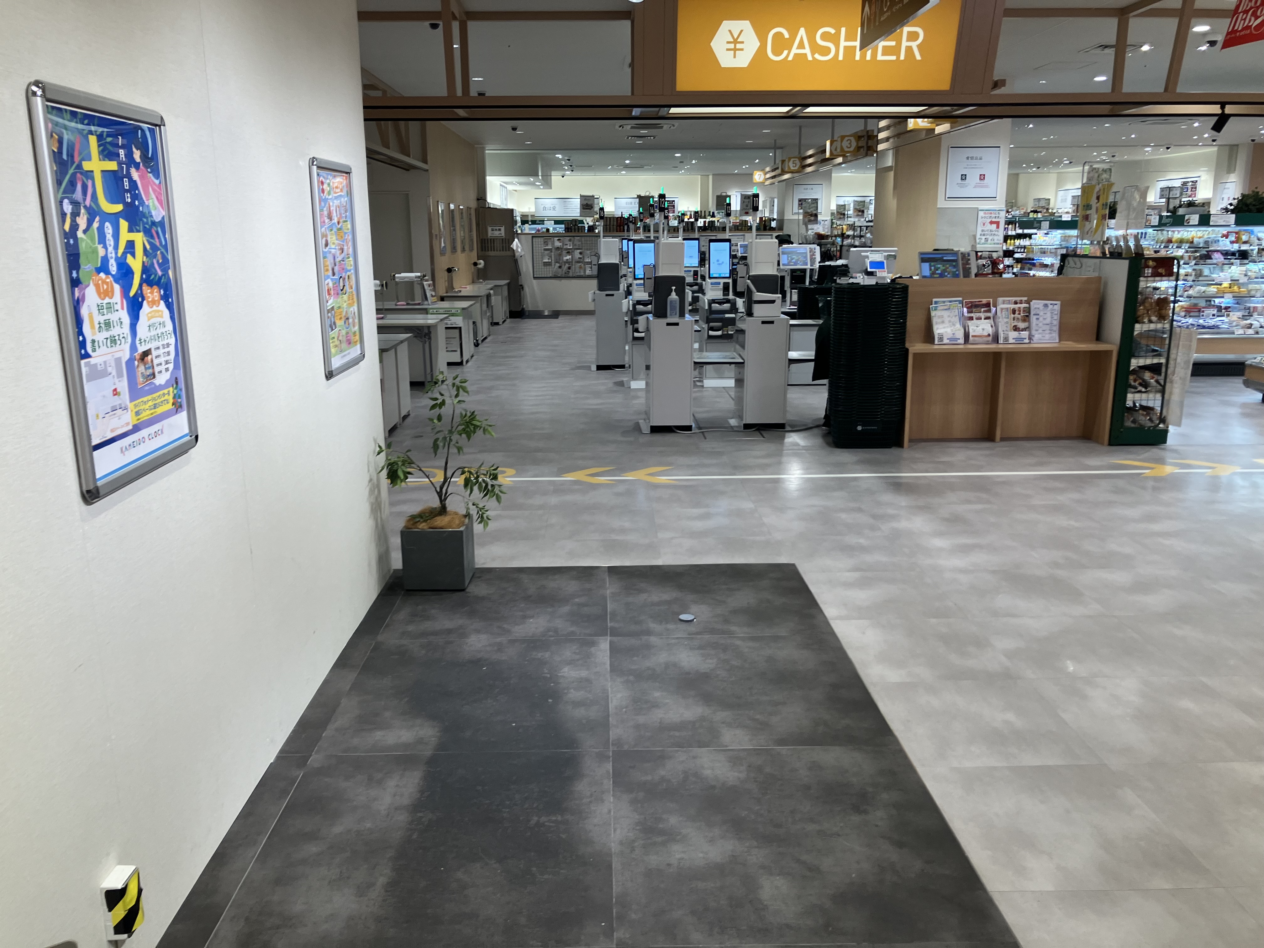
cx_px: 632
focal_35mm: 28
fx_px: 1022
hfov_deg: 63.4
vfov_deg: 49.7
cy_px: 474
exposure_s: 1/100
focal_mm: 3.99
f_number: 1.8
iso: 40
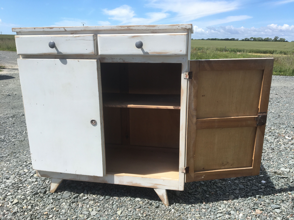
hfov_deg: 61.7
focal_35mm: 29
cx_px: 147
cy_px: 110
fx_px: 246
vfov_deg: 48.2
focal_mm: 4.15
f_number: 2.2
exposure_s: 1/1221
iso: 25
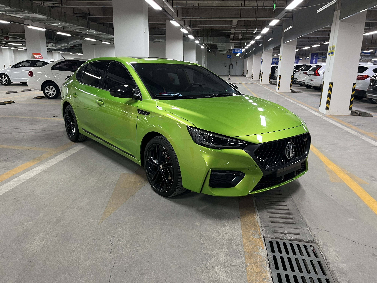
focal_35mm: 26
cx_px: 188
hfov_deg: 67.3
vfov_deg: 53.1
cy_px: 142
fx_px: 283
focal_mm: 5.1
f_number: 1.6
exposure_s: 1/50
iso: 125
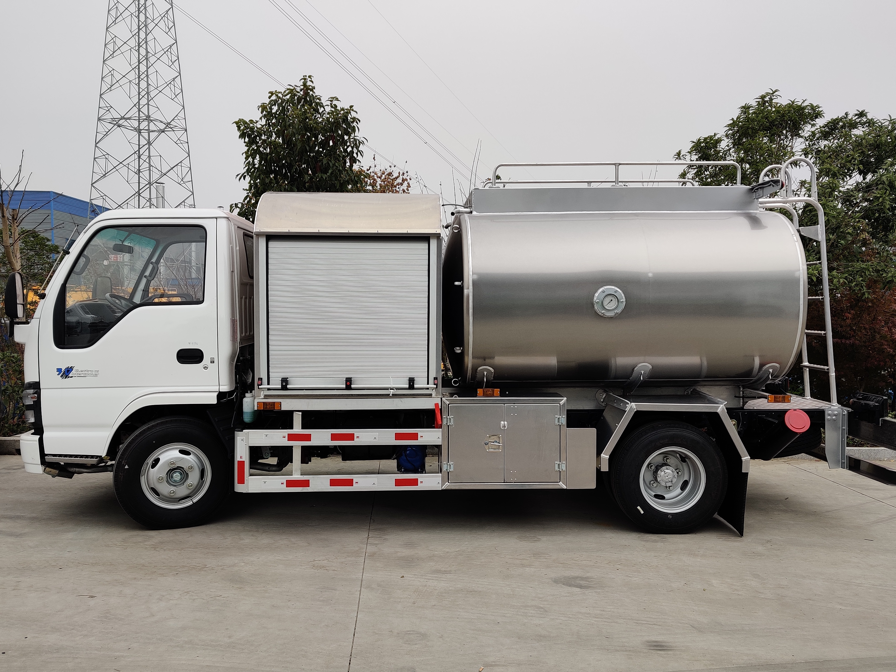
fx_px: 699
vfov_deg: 51.4
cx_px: 448
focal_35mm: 27
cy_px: 336
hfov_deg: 65.3
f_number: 1.65
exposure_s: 1/356
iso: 100
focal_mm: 4.75
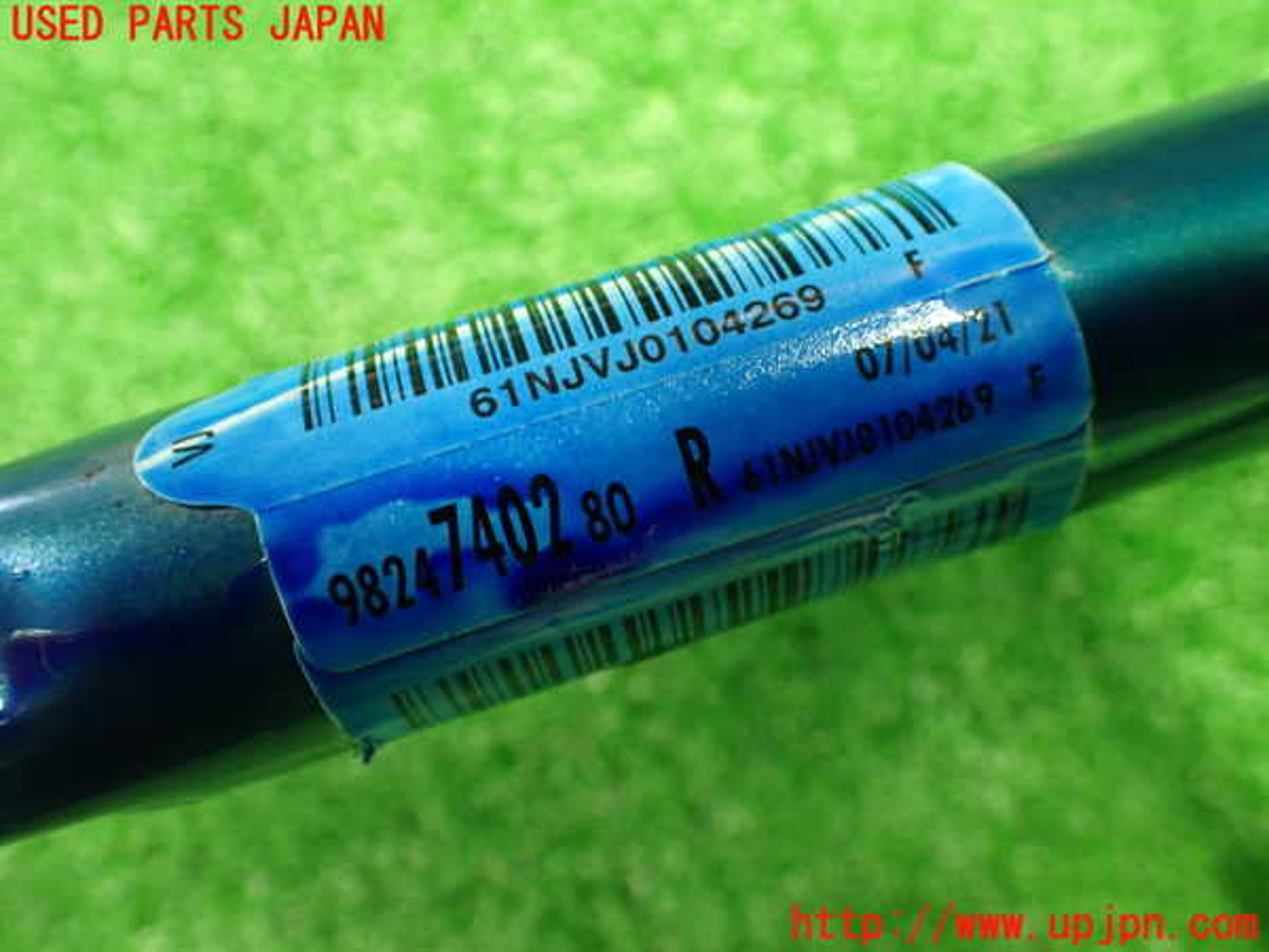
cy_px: 476
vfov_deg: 46.8
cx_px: 634
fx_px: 1100
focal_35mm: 30
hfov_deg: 60.0
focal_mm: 5.4
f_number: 2.3
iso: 800
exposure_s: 1/40
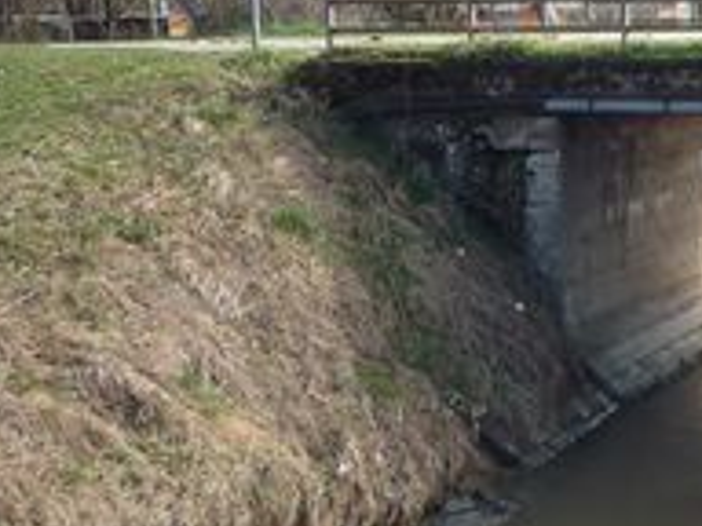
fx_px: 1622
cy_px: 164
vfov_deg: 18.4
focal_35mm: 80
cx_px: 801
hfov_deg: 22.8
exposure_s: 1/160
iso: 100
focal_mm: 5.2
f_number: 4
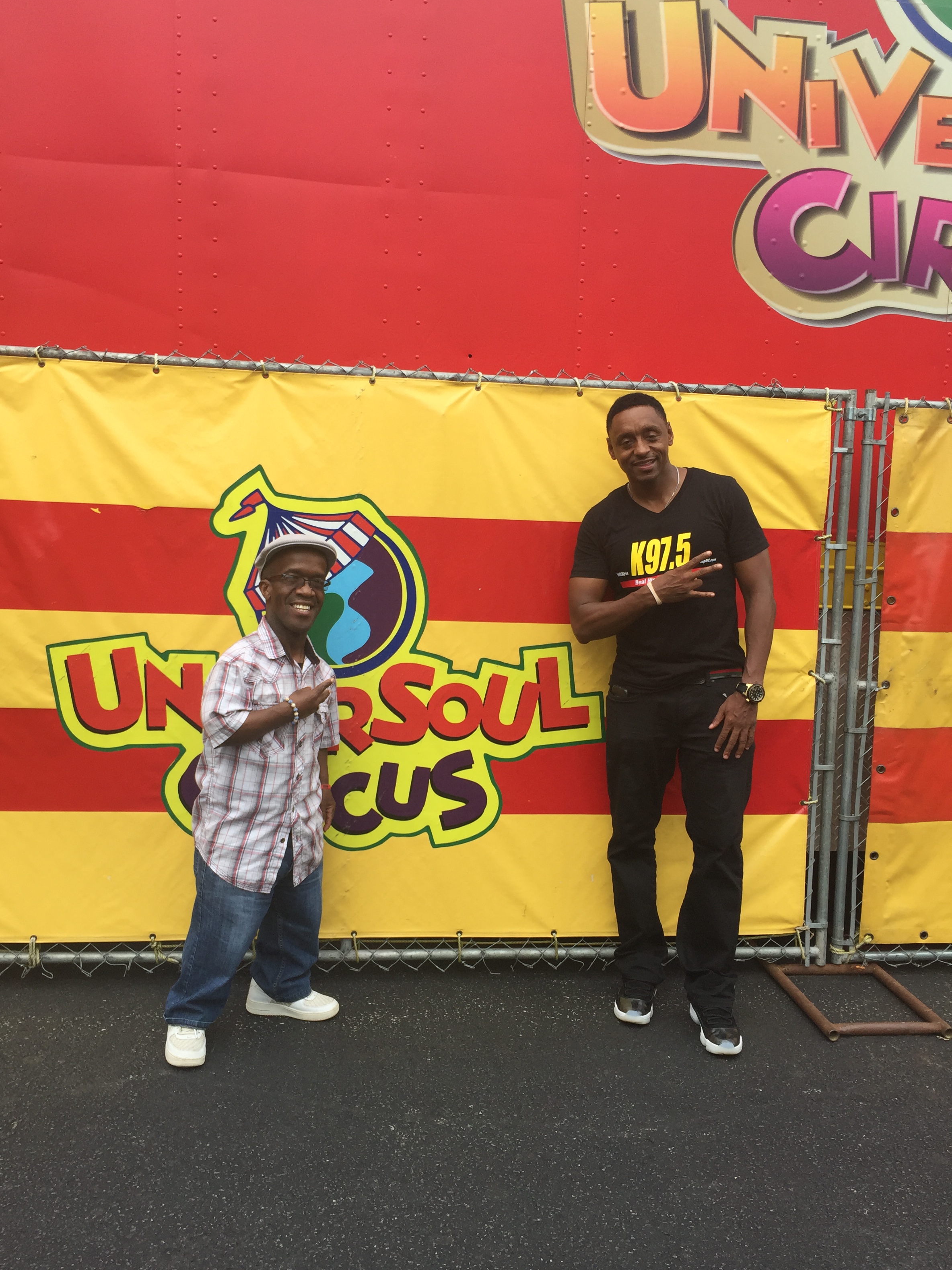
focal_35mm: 30
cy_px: 645
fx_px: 1100
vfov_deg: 60.0
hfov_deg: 46.8
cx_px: 460
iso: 32
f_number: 2.2
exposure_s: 1/471
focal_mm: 4.15
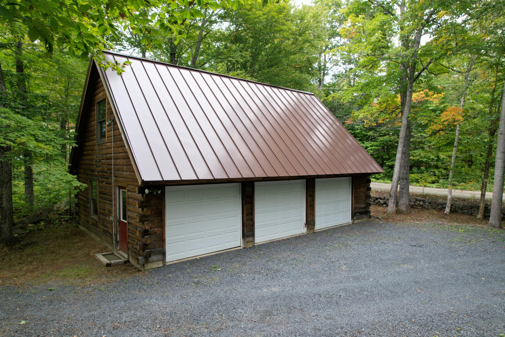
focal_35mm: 22
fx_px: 309
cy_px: 168
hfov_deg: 78.6
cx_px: 252
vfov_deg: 57.2
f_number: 2.8
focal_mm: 8.38
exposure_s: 1/90
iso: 100
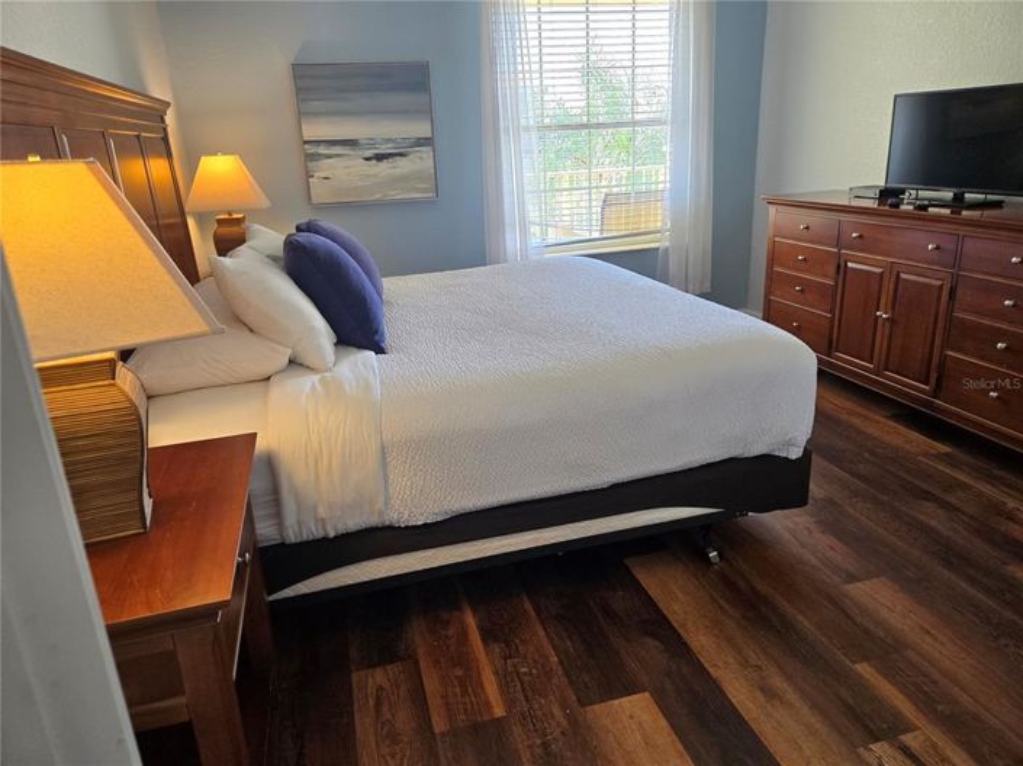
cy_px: 383
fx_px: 679
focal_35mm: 23
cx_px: 512
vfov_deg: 58.8
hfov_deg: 74.0
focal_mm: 5.4
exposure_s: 1/120
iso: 125
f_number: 1.8
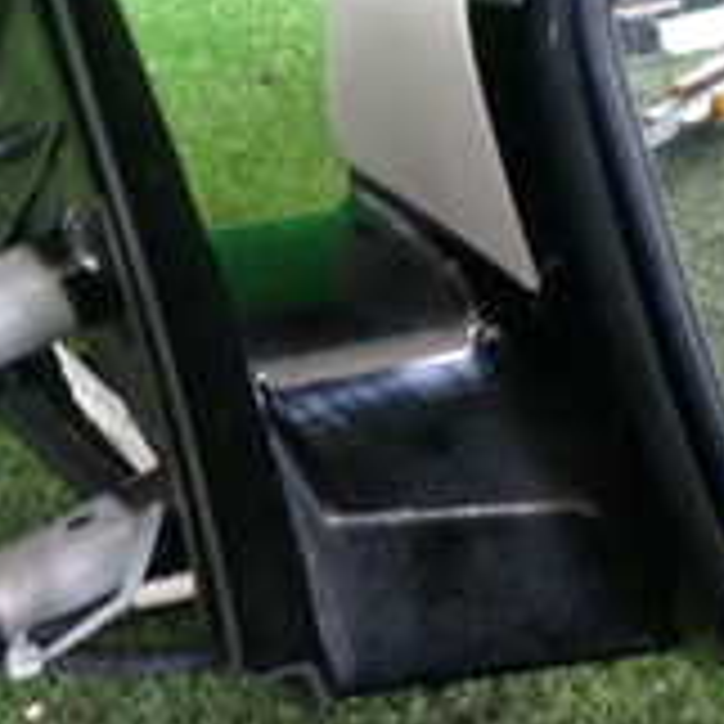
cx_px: 625
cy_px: 198
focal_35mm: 99
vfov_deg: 17.5
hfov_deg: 17.4
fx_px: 2343
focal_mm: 5.4
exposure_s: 1/50
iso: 200
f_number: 2.3
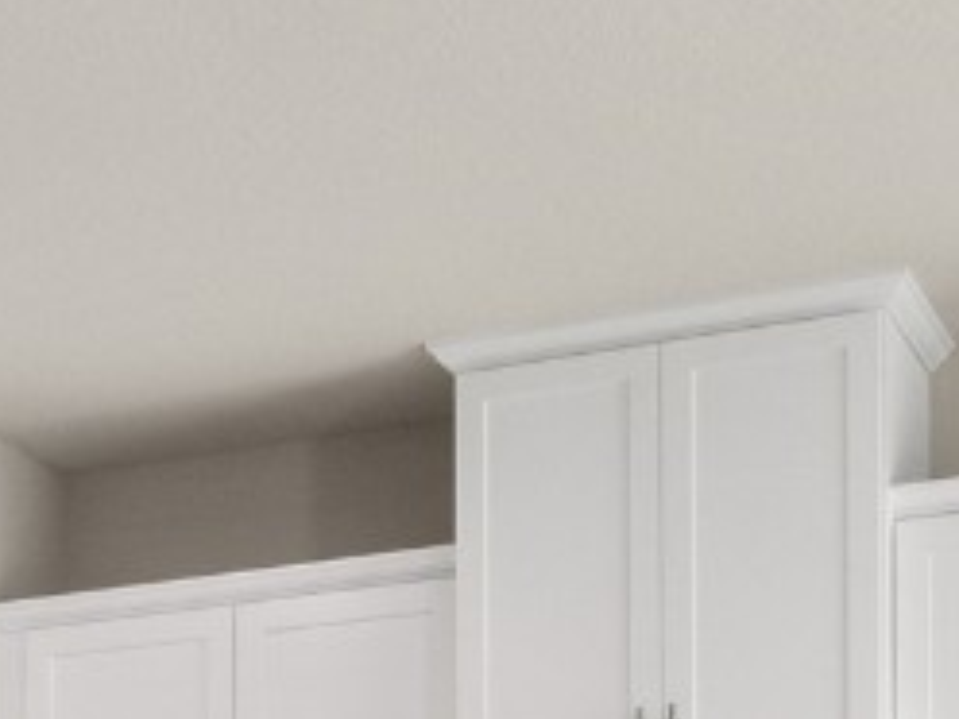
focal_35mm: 99
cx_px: 39
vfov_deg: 13.5
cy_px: 1268
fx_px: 2743
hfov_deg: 19.4
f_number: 8
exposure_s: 1/15
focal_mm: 12
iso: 800
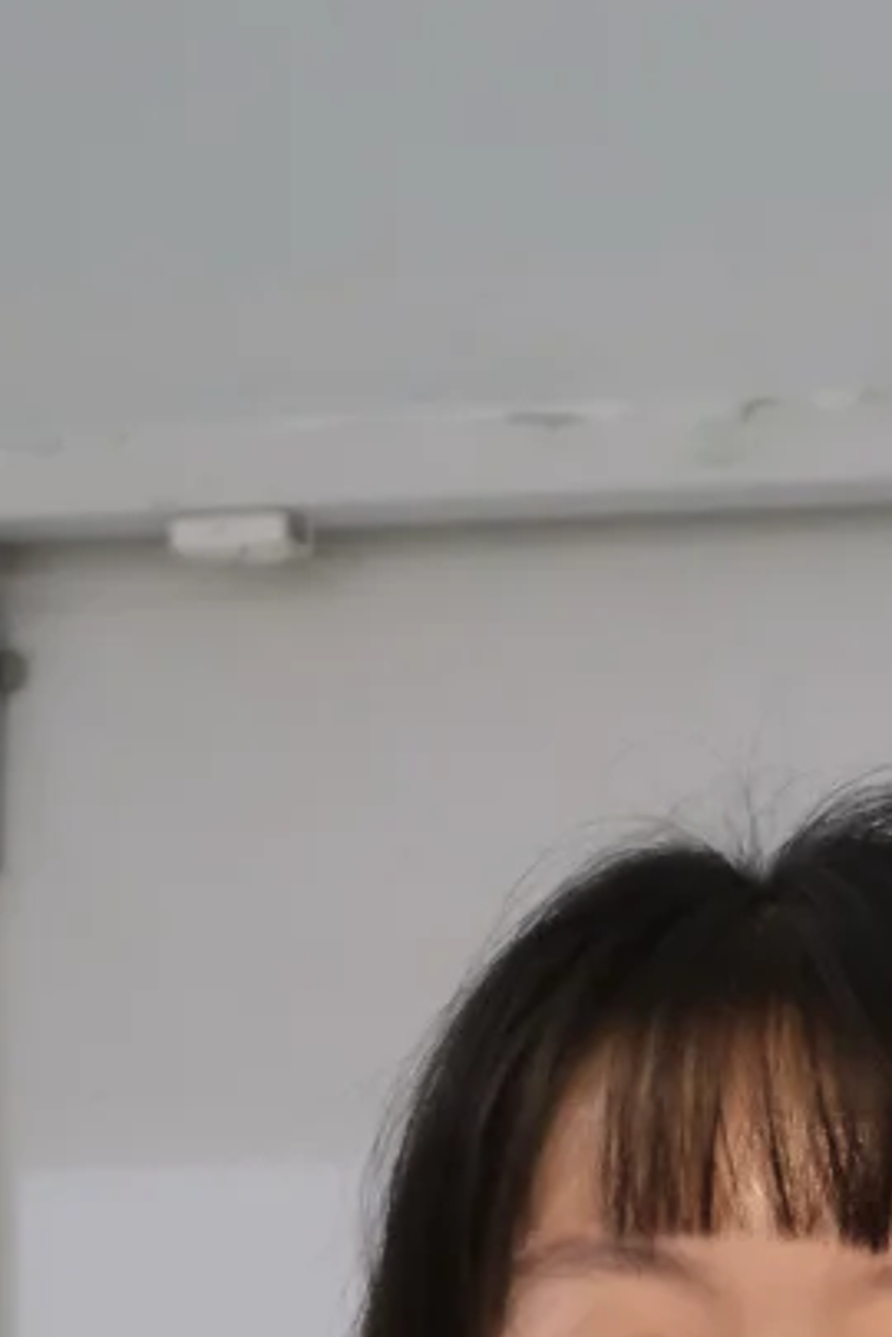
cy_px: 2344
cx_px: 1705
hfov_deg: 8.8
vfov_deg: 12.7
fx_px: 5500
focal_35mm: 148
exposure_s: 1/100
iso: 3200
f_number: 4.4
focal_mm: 24.9
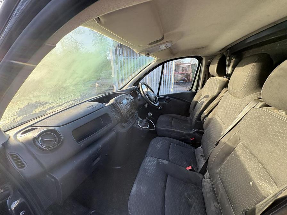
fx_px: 116
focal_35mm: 14
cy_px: 108
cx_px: 144
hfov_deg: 102.1
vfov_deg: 85.7
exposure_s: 1/99
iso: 100
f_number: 2.2
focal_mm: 2.22
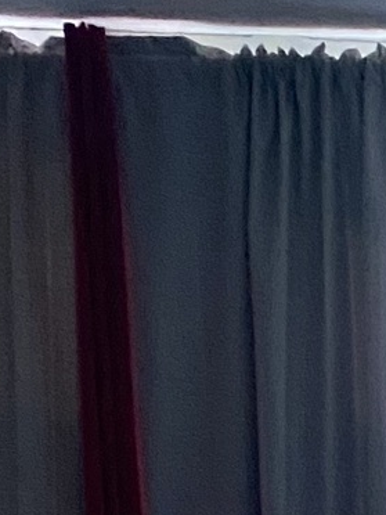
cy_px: 1177
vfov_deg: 10.7
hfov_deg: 8.6
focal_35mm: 161
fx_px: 2394
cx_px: 826
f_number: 1.8
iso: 500
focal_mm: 4.25
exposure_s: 1/40
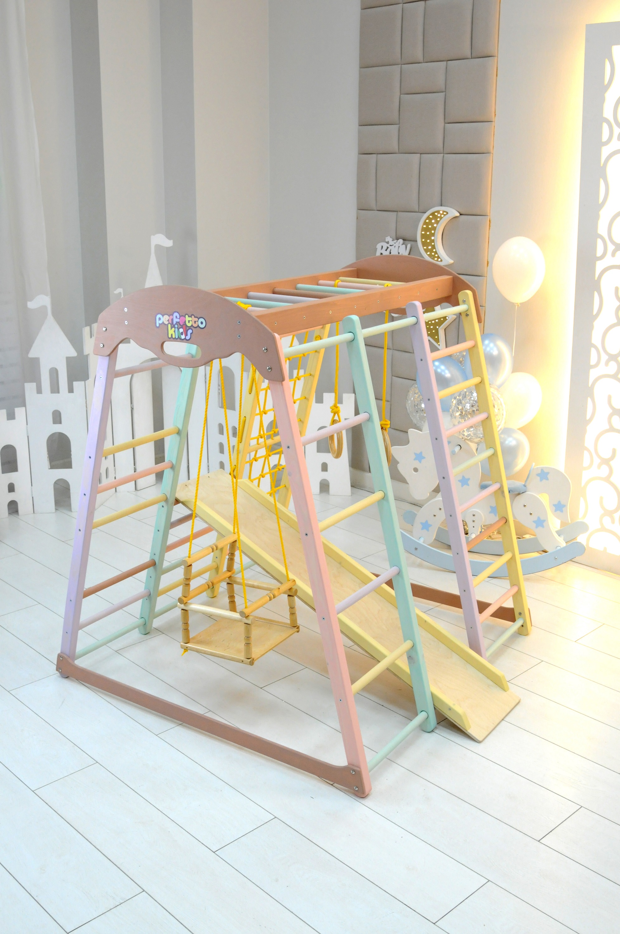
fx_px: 933
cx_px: 310
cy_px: 467
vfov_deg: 53.2
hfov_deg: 36.8
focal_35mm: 36
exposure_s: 1/60
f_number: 5.6
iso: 1000
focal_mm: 24
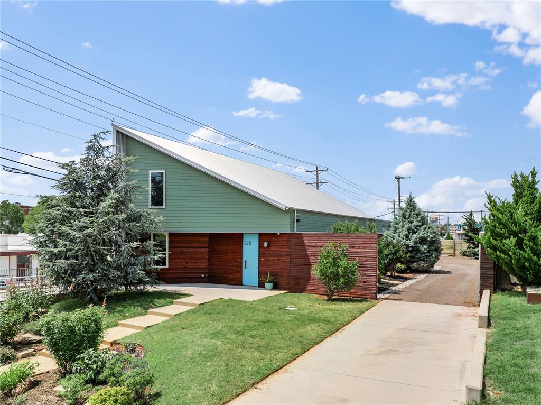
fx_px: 375
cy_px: 202
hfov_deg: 71.6
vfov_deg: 56.7
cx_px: 270
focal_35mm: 24
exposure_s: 1/3200
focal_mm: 12.29
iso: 110
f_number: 2.8
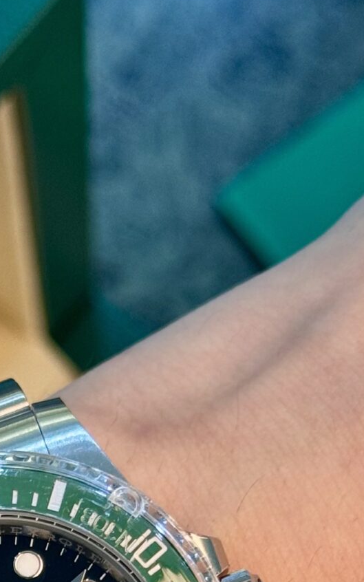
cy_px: 727
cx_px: 17
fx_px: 2444
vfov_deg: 13.2
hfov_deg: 8.5
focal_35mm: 154
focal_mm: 6.76
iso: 100
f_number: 1.78
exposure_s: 1/50
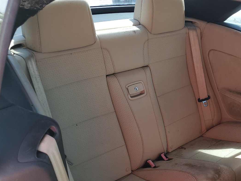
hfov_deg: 45.7
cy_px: 135
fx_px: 278
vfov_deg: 35.2
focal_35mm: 40
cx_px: 170
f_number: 1.5
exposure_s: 1/435
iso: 50
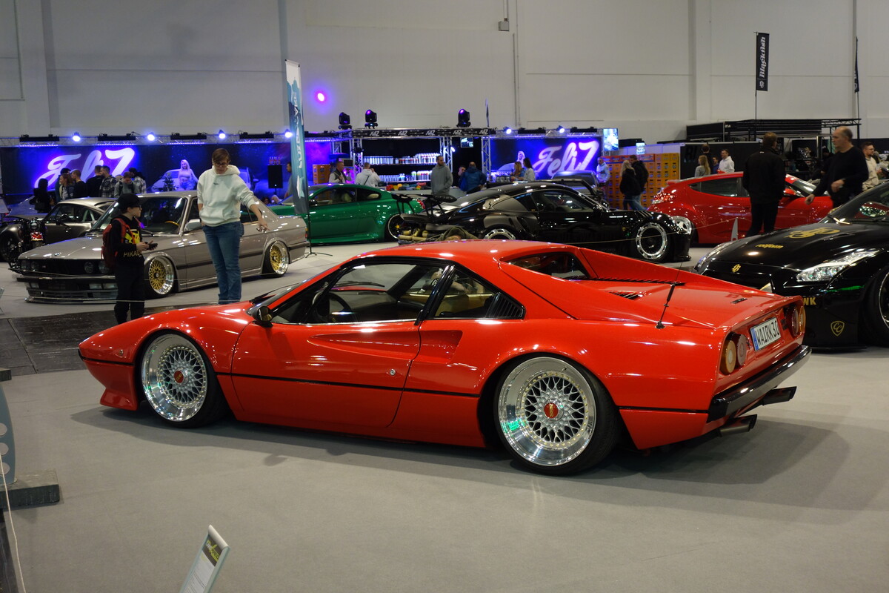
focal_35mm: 45
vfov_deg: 29.9
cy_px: 296
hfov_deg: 43.6
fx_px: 1111
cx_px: 444
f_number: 3.2
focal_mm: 16.78
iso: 400
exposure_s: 1/50
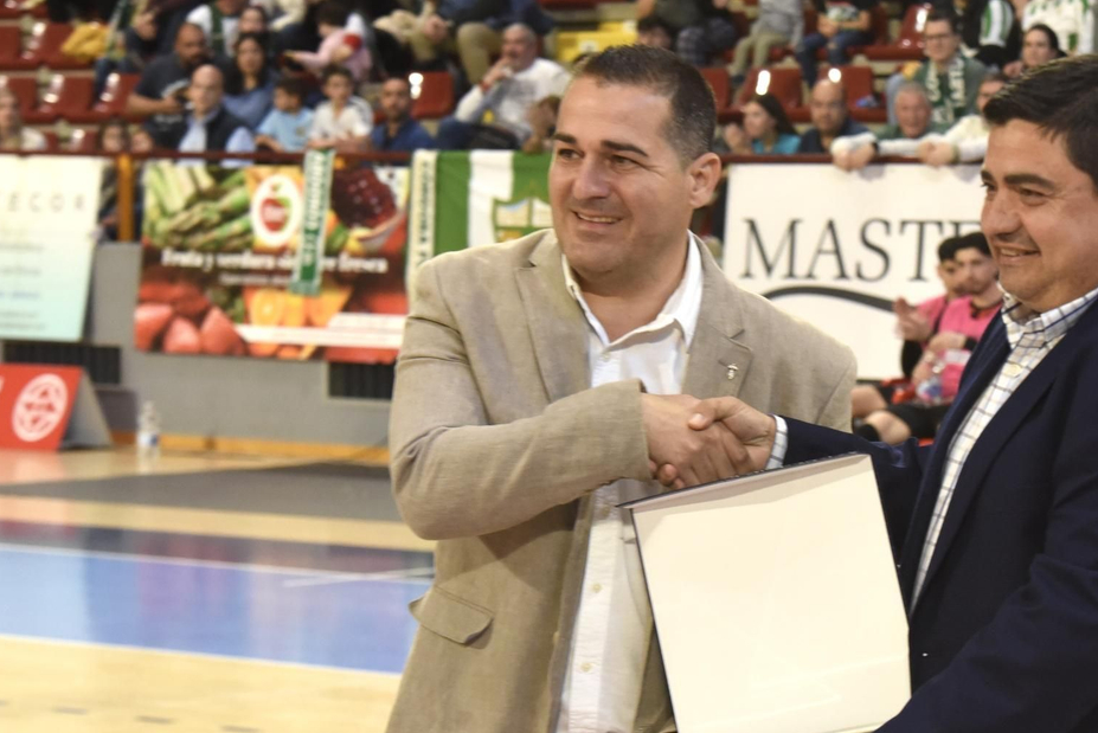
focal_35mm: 164
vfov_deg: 8.4
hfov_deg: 12.5
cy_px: 456
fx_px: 5004
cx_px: 801
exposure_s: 1/160
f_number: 7.1
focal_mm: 95
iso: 2500
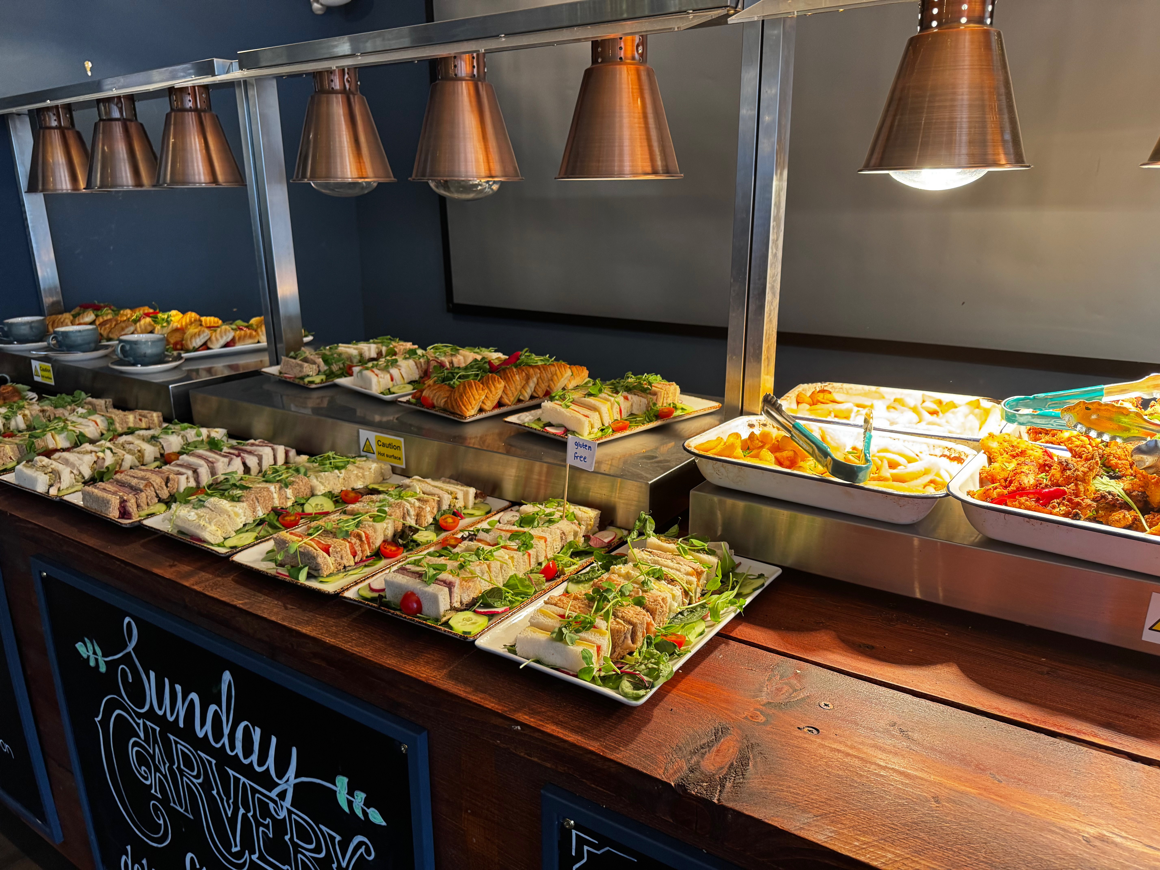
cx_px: 580
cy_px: 435
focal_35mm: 24
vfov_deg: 56.8
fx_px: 804
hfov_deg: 71.6
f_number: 1.78
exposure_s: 1/50
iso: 250
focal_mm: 6.76
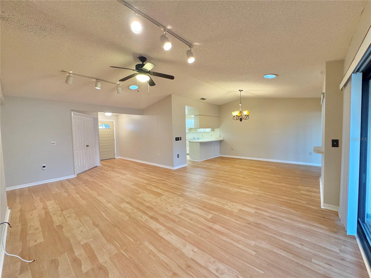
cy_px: 139
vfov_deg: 85.7
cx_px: 186
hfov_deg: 102.1
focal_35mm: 14
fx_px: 150
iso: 320
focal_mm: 2.22
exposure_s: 1/60
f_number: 2.2
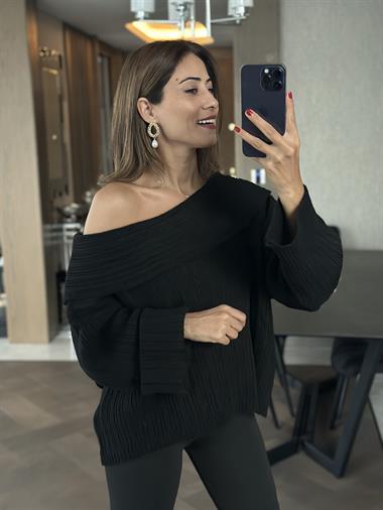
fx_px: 708
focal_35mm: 48
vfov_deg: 39.6
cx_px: 192
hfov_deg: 30.3
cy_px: 255
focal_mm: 6.86
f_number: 1.78
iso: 800
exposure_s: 1/32
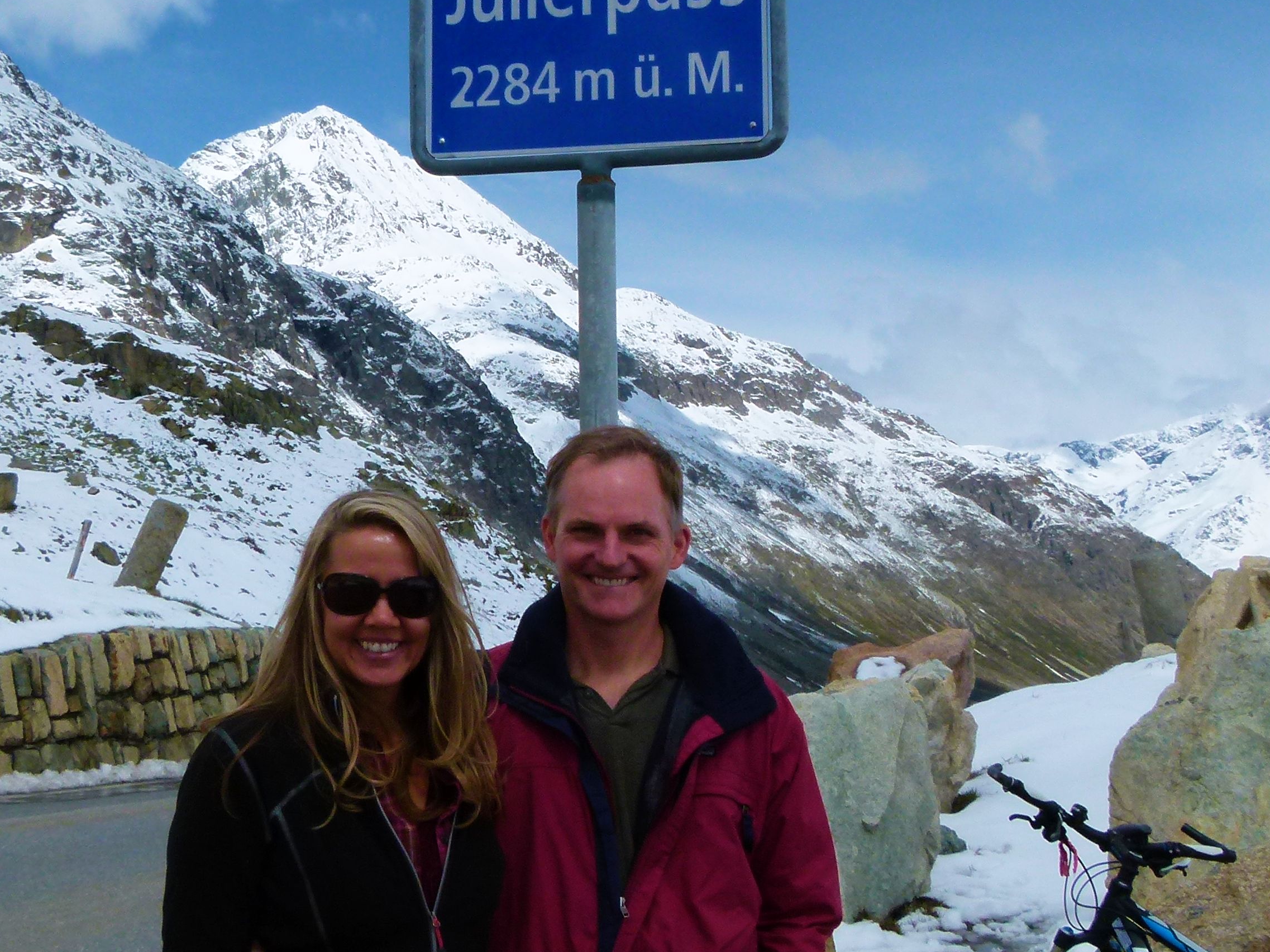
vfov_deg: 25.6
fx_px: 2091
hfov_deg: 33.8
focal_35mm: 57
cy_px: 362
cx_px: 589
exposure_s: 1/2000
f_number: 5
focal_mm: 5.4
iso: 100
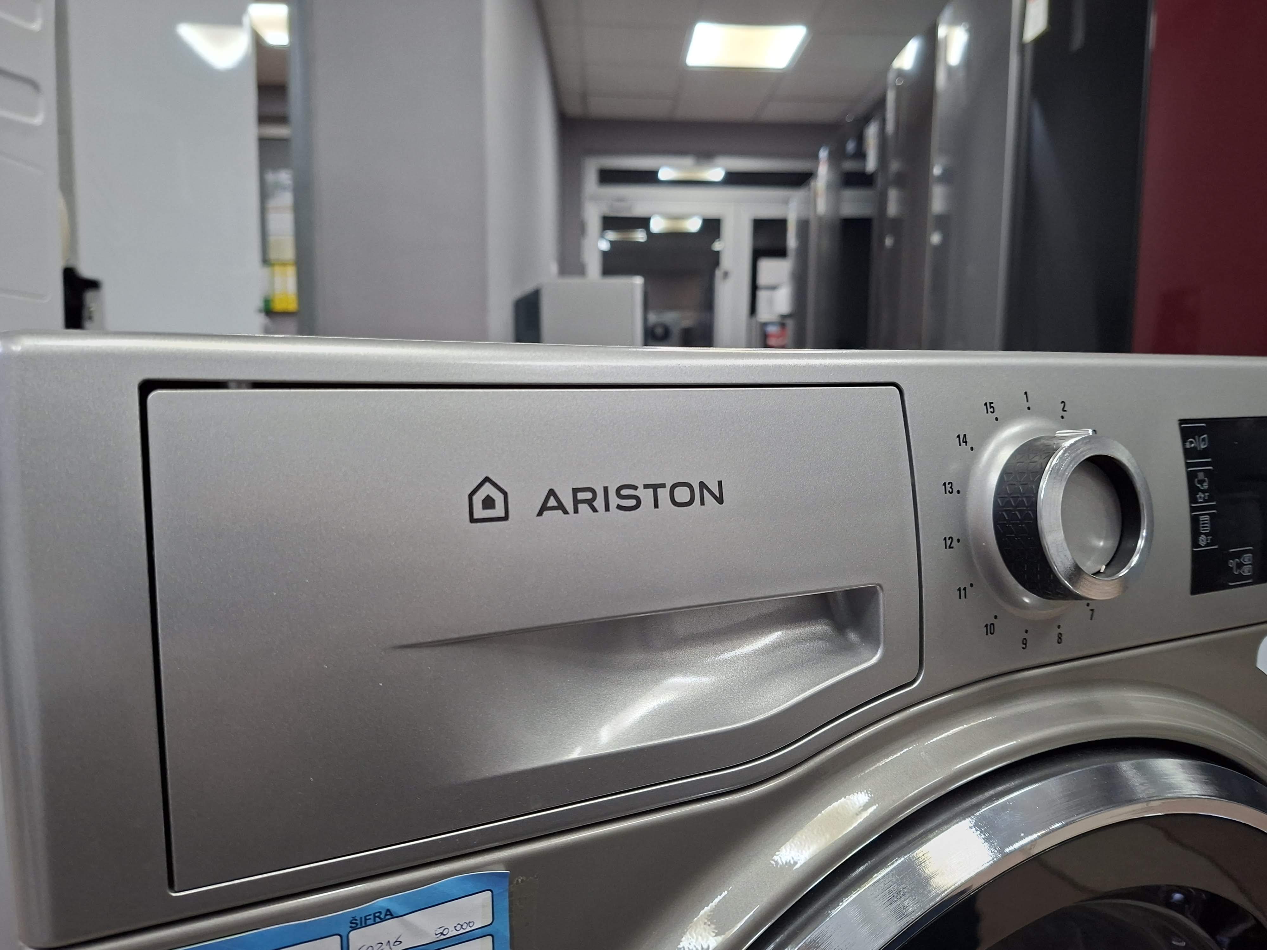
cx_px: 634
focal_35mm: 23
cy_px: 475
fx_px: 842
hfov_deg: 73.9
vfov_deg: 58.9
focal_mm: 5.54
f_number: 1.8
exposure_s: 1/100
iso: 320
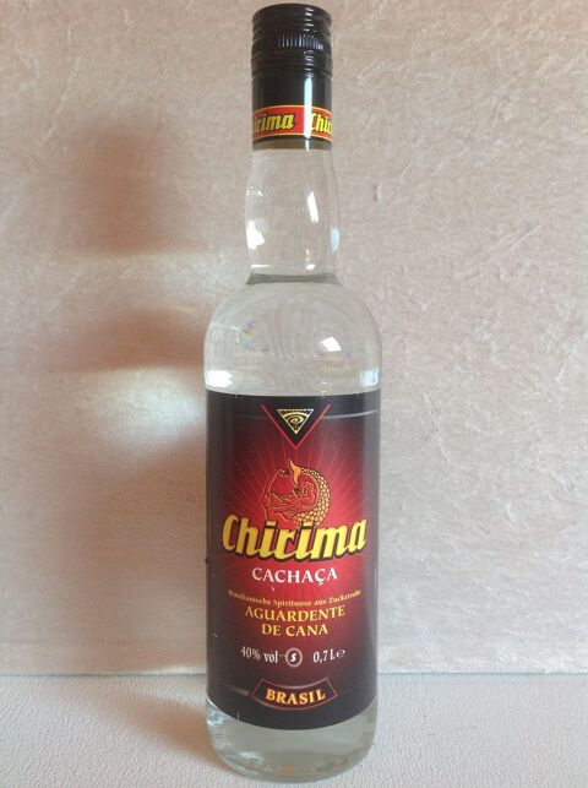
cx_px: 294
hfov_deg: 40.6
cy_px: 394
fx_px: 795
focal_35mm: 35
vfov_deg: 52.7
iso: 80
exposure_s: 1/60
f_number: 2.4
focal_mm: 4.28
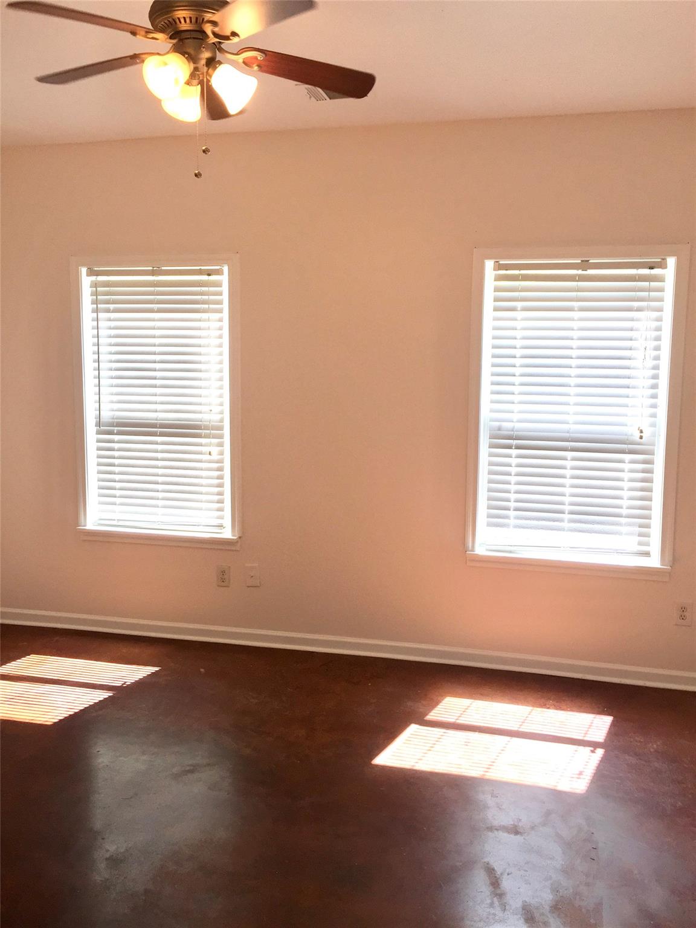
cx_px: 348
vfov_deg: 61.7
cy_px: 464
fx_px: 777
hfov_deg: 48.2
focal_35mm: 29
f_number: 2.2
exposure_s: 1/120
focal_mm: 4.15
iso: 32
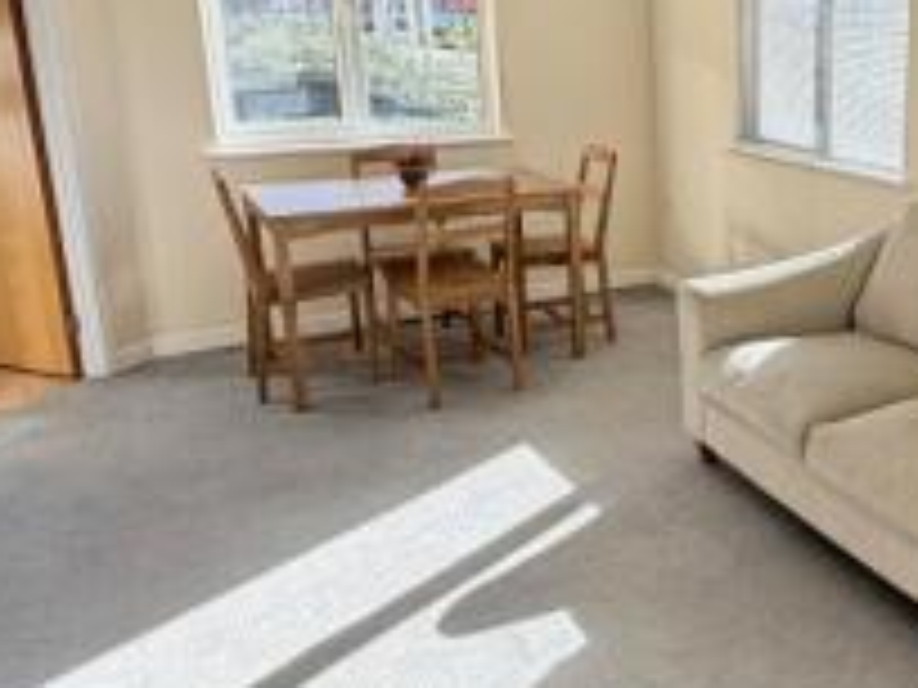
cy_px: 290
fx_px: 1061
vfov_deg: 35.9
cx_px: 781
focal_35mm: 40
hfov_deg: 43.7
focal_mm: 2.22
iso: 80
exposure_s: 1/121
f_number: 2.2
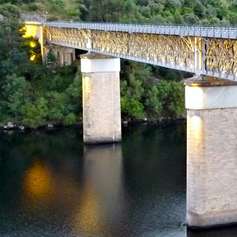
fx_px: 651
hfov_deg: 20.1
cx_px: 227
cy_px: 99
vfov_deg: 20.6
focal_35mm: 84
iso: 800
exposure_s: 1/10
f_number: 3.2
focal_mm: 8.5
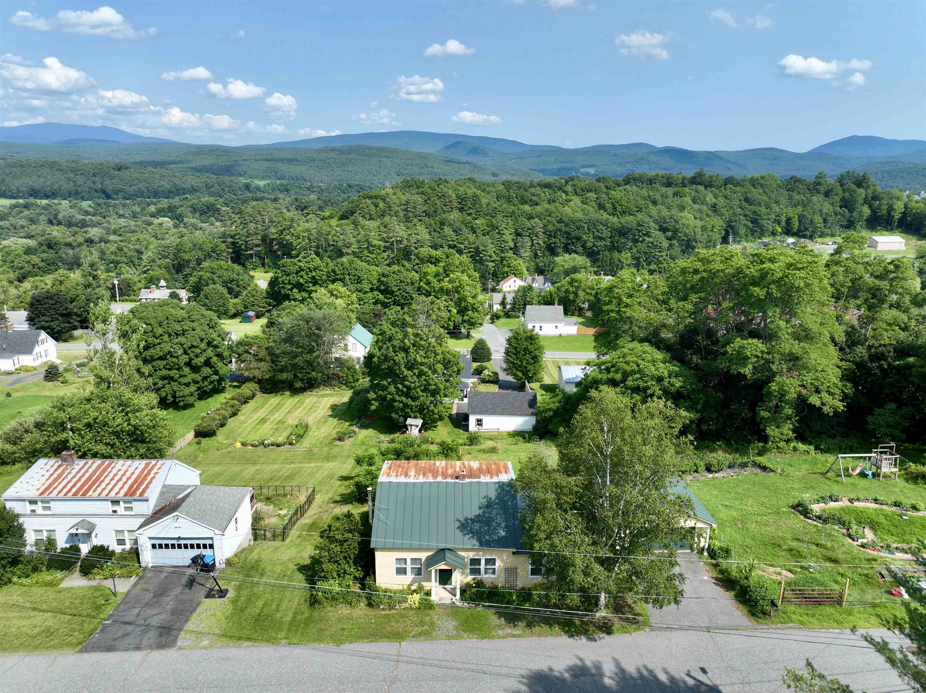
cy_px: 346
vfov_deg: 56.8
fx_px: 642
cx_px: 463
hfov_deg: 71.6
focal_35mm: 24
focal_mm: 12.29
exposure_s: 1/1600
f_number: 2.8
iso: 100
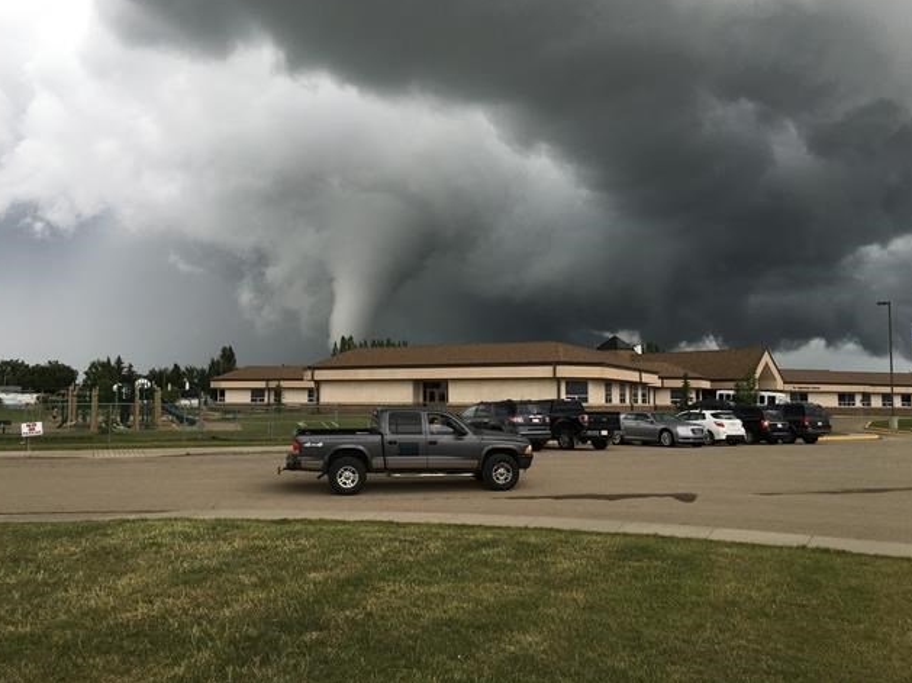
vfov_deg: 46.8
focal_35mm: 30
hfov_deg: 60.0
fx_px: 790
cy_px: 335
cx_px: 454
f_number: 2.2
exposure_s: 1/373
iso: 25
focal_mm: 4.15
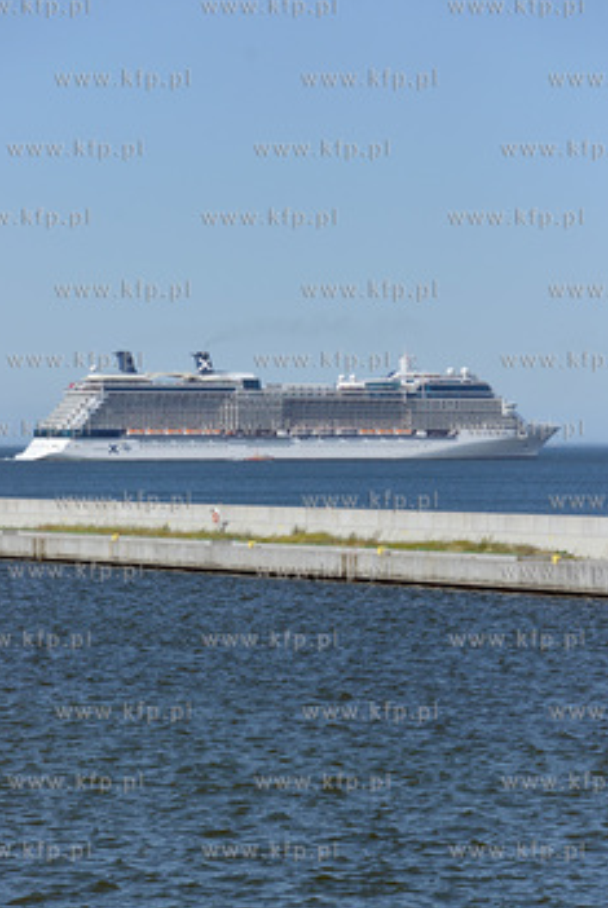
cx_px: 288
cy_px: 497
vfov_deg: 13.8
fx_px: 3738
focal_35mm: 148
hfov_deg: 9.3
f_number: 5
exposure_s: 1/2500
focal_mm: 130
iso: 200
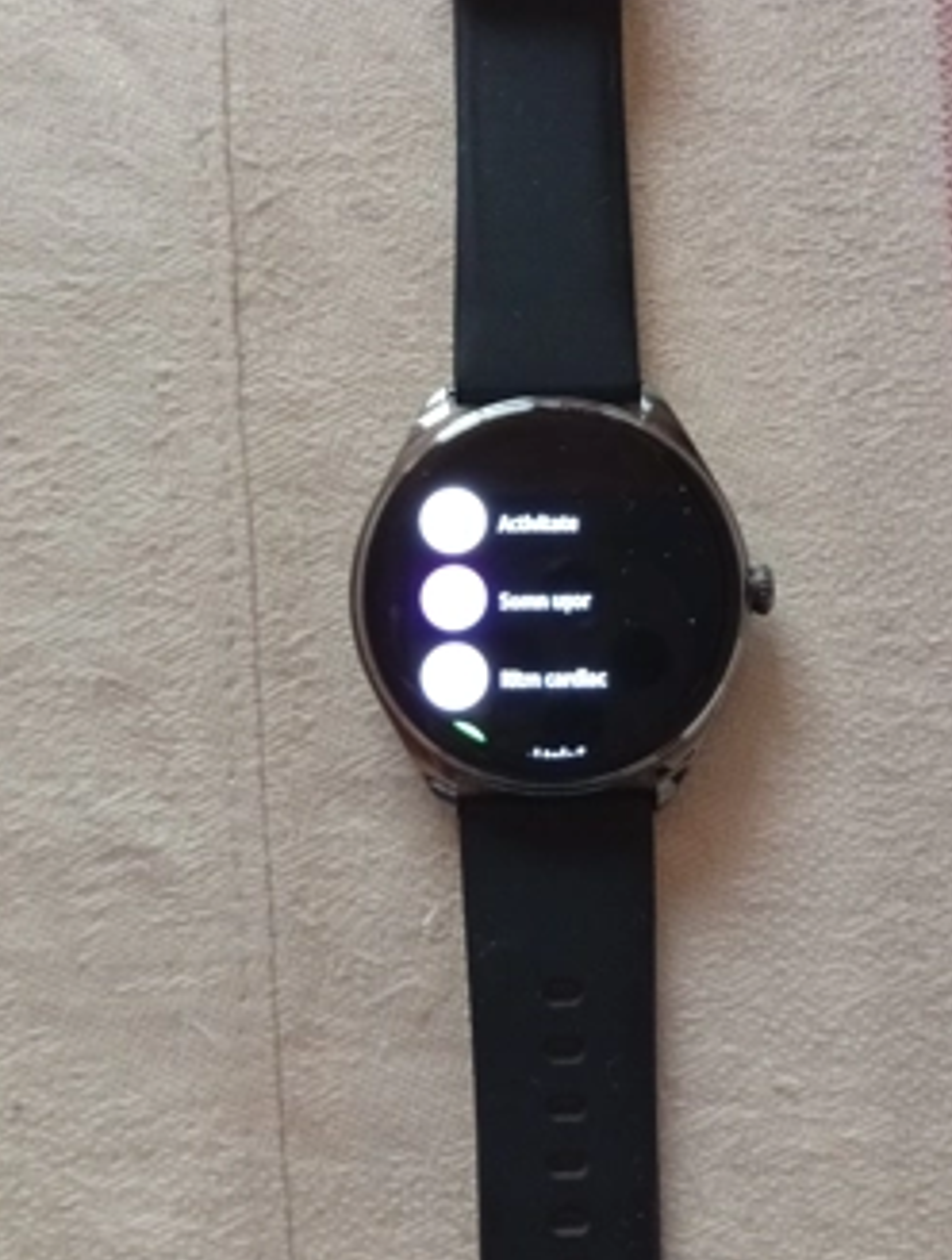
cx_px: 518
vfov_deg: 46.4
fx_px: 1459
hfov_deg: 36.1
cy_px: 511
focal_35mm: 40
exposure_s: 1/20
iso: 572
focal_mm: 3.84
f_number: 1.8
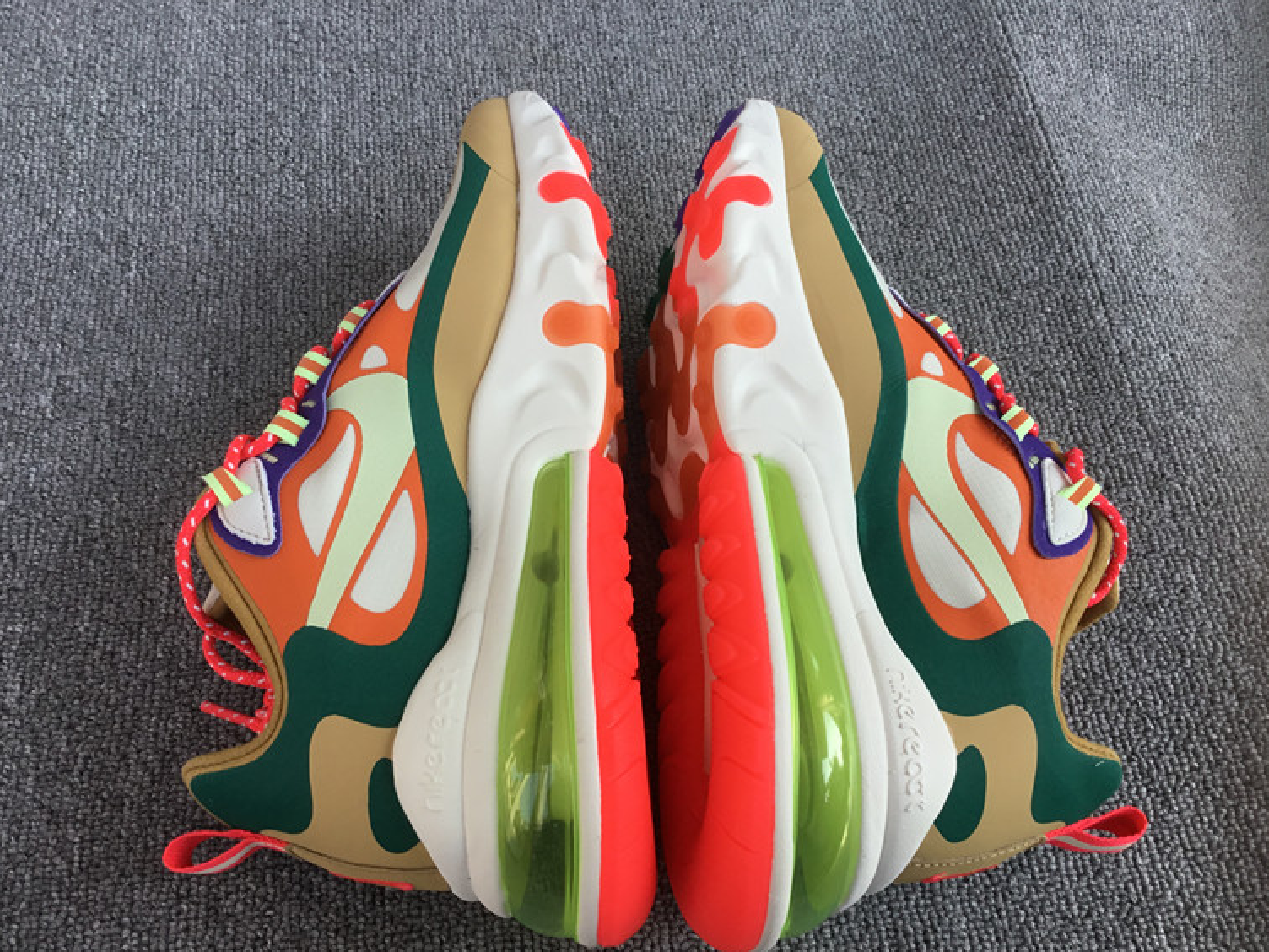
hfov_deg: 55.3
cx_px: 606
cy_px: 491
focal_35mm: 33
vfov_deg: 42.9
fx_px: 1210
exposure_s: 1/310
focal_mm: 3.3
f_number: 2.4
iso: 25
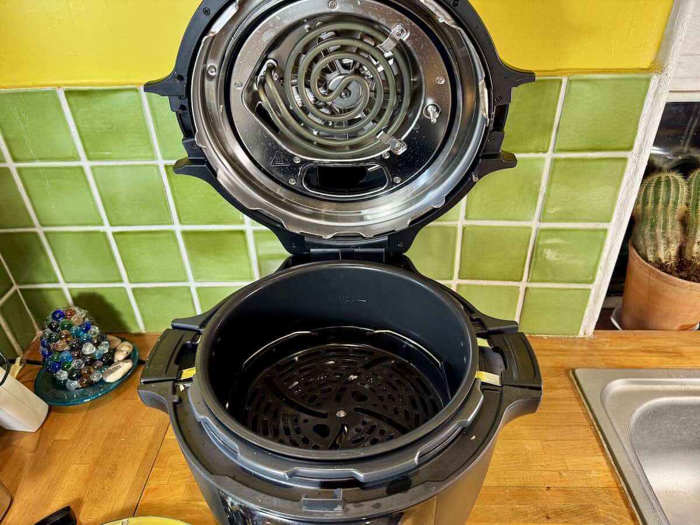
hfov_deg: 71.6
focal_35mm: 24
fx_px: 485
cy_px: 262
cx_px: 350
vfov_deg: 56.8
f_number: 1.78
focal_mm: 6.76
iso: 200
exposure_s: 1/112
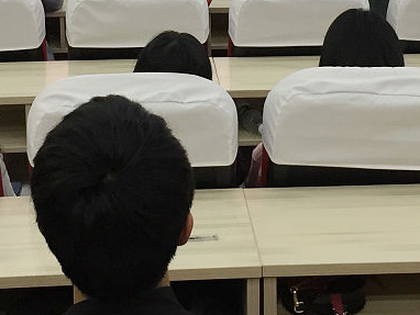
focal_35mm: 91
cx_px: 214
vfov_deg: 15.9
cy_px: -19
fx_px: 1105
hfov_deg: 21.5
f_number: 2.2
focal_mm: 4.15
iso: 100
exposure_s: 1/33
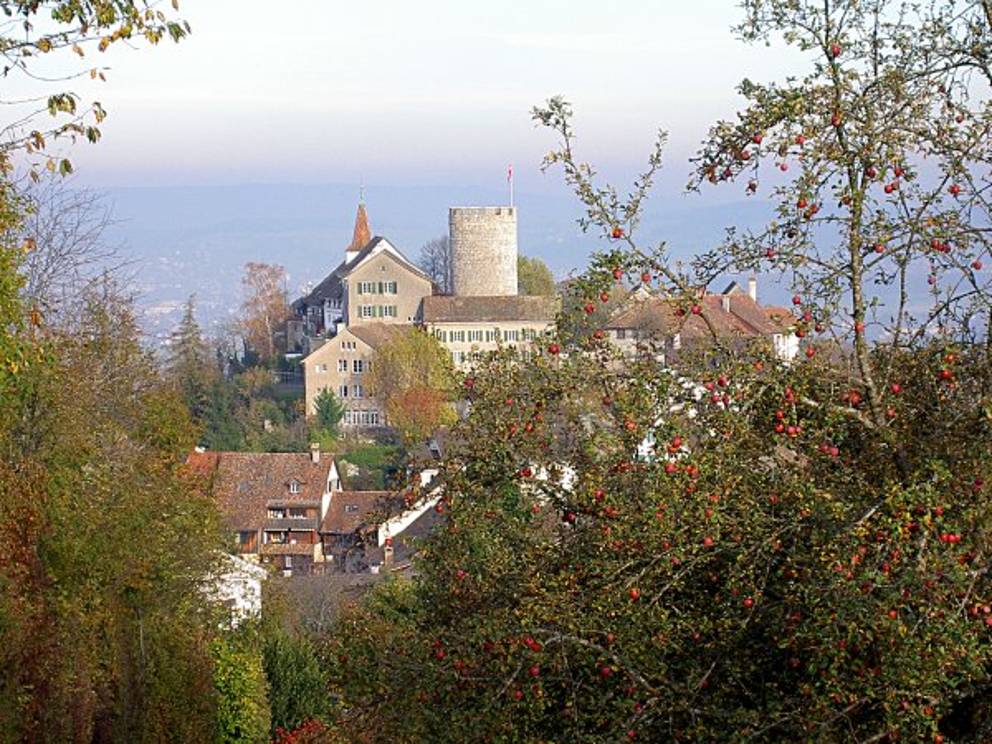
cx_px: 496
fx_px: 2923
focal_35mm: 102
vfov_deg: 14.5
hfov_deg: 19.3
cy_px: 372
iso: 50
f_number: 4.9
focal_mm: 16.8
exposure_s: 1/100
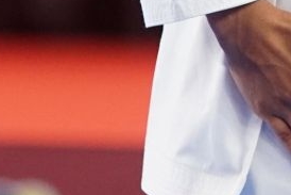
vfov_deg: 0.8
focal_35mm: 1772
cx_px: 500
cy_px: -357
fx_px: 14331
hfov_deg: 1.2
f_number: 3.2
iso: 1000
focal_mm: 180
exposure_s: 1/400
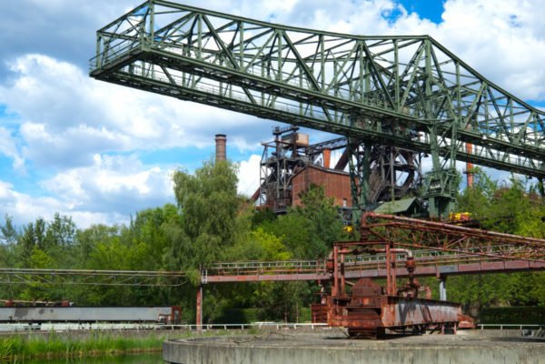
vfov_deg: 28.6
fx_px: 711
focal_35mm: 47
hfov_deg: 41.9
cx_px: 272
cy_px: 182
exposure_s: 1/125
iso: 200
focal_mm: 31.1
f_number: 8
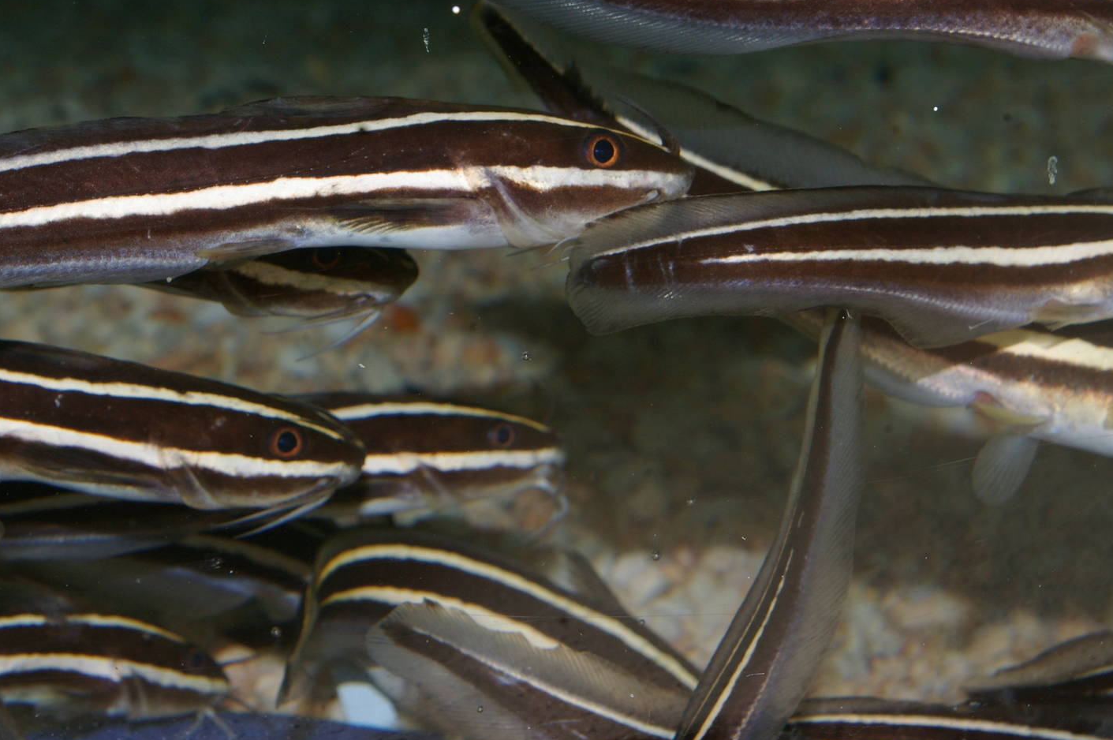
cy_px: 348
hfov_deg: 26.5
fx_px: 2365
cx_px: 628
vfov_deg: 17.8
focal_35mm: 77
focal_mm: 45
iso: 400
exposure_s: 1/60
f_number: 16
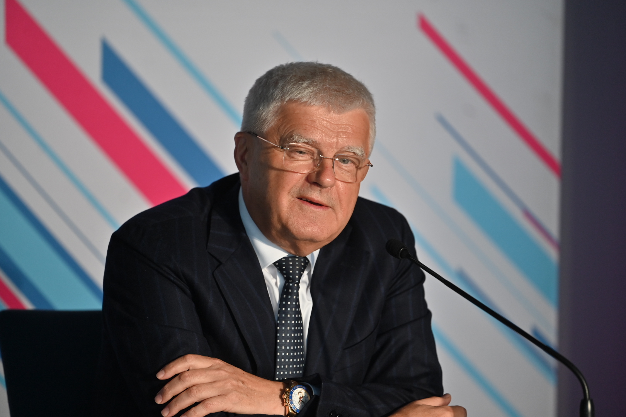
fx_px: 3130
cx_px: 313
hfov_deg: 11.4
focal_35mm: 180
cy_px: 208
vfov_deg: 7.6
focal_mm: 180
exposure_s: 1/200
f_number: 2.8
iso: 560
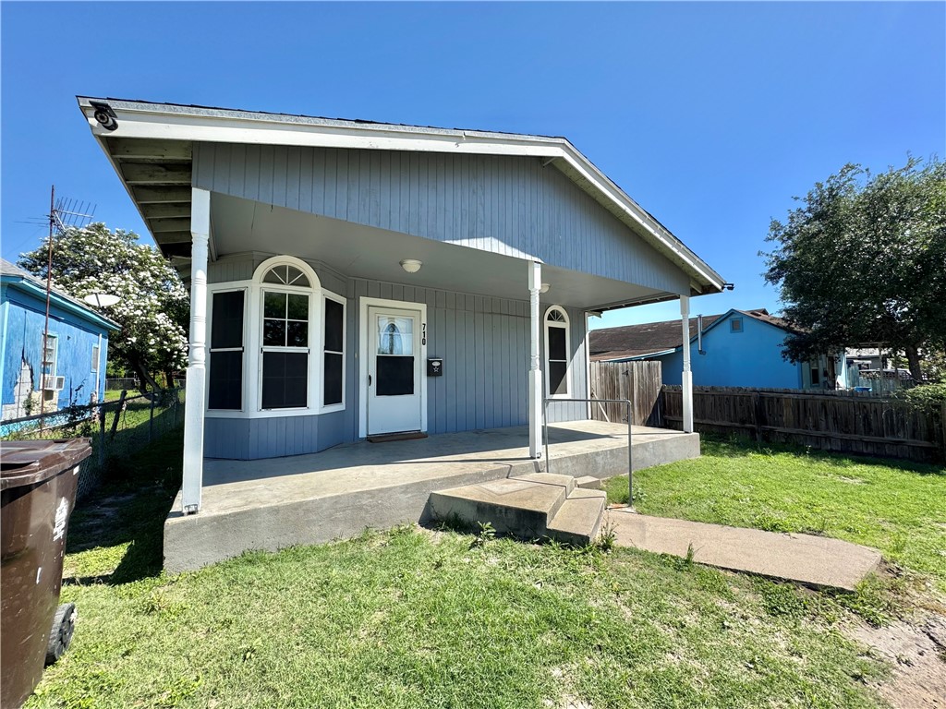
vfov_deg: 85.7
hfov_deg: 102.1
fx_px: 383
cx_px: 473
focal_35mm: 14
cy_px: 354
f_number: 2.2
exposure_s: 1/1323
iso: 50
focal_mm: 2.22
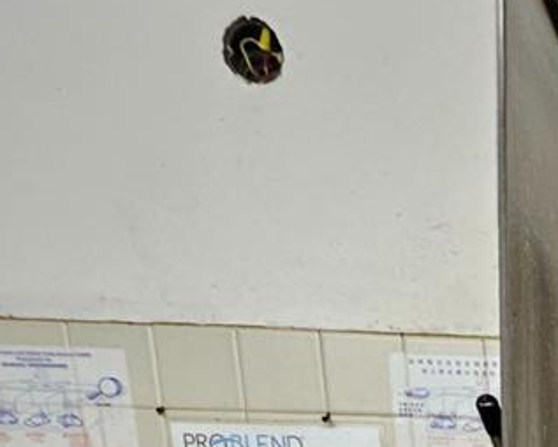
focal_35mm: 60
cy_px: 943
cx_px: 918
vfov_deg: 17.0
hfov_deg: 22.8
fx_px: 991
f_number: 2.2
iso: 200
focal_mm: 1.7
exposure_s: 1/60
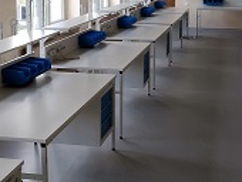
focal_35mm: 61
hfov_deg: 31.4
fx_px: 427
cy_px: 31
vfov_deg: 23.7
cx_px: 162
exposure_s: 1/50
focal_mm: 3.82
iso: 100
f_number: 2.2
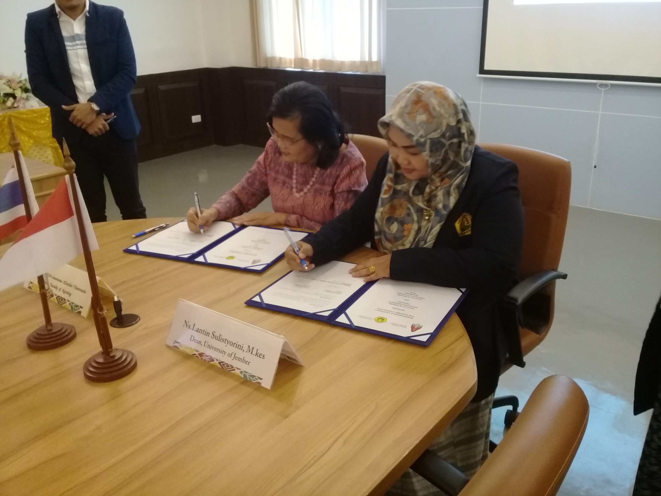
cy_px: 248
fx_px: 592
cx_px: 330
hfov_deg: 58.4
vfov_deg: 45.4
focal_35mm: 31
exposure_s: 1/25
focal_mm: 3.3
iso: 200
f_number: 2.2
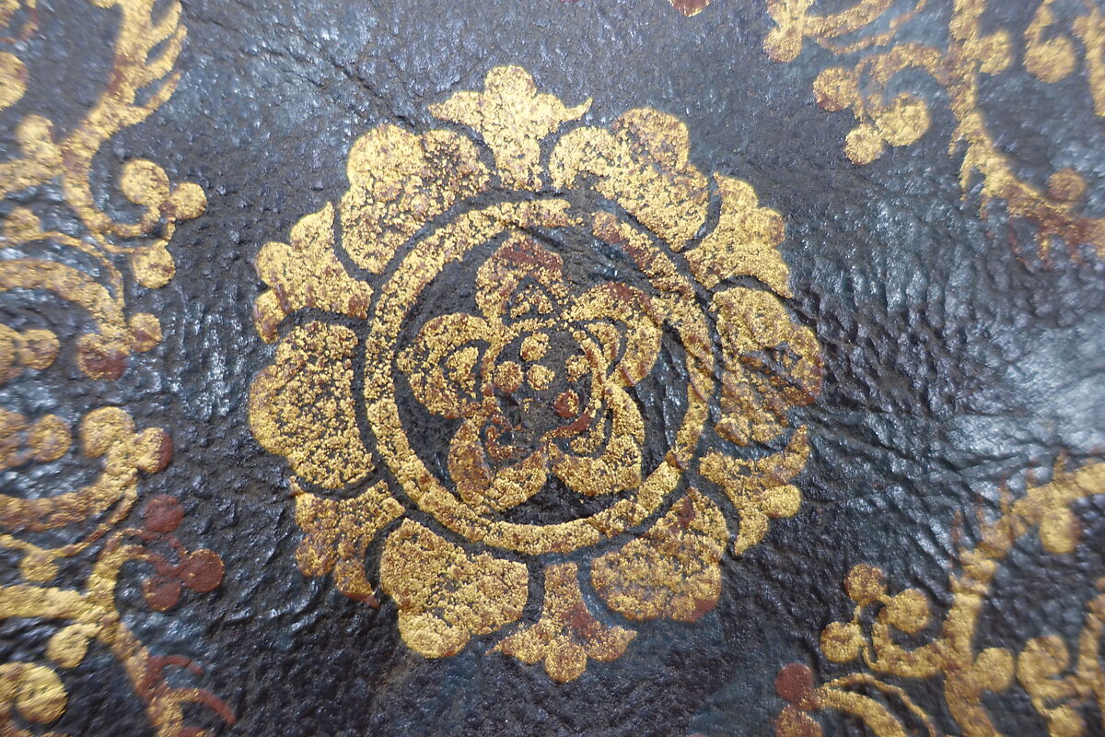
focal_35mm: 24
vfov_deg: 53.1
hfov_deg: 73.7
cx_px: 552
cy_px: 368
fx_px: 737
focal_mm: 8.8
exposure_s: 1/30
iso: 250
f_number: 1.8
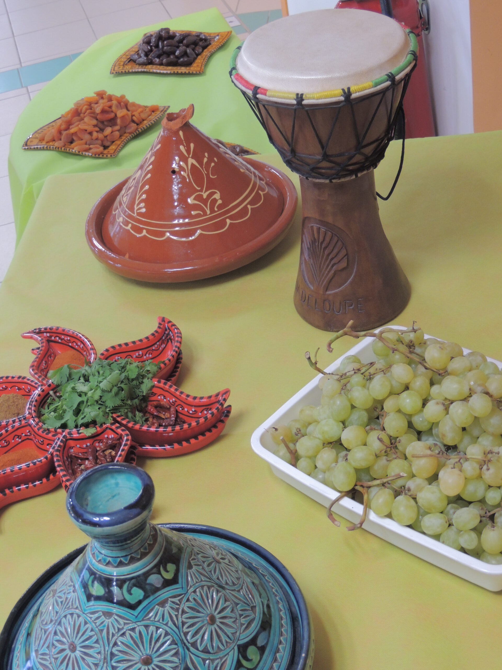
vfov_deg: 34.9
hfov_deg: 26.6
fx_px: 1063
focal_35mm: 55
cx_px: 251
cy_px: 335
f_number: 3.7
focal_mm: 9.8
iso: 400
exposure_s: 1/30
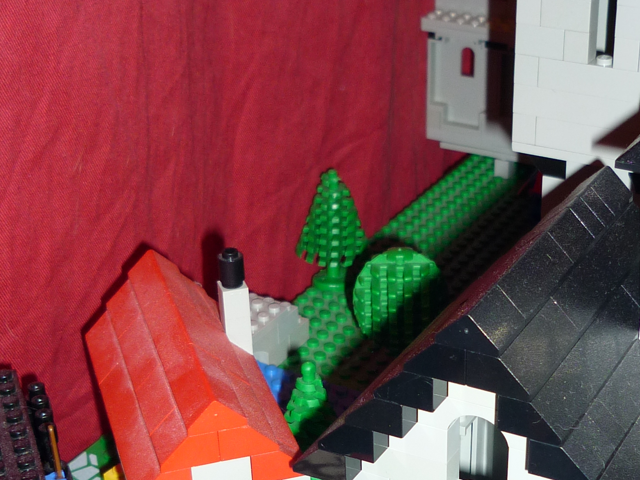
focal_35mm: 69
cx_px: 413
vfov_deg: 21.1
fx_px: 1276
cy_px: 371
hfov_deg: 28.0
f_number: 2.8
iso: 100
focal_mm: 5.5
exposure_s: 1/30
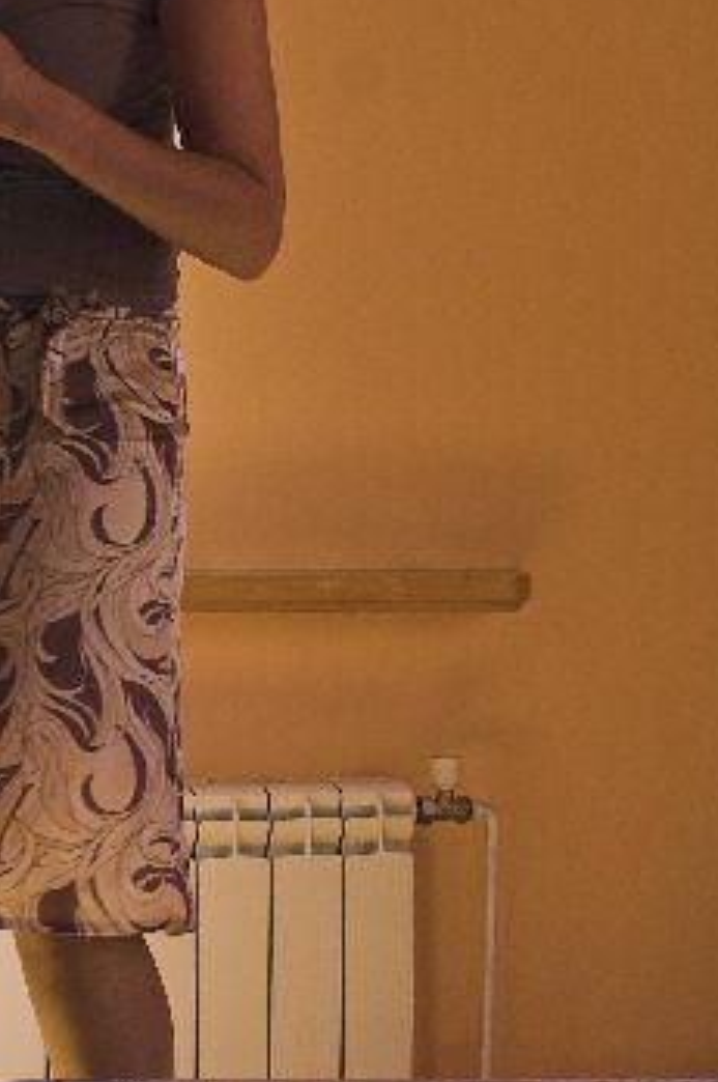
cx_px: 124
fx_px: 4141
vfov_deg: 14.9
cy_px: 647
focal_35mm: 138
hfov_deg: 9.9
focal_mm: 40
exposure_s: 1/125
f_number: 7.1
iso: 400
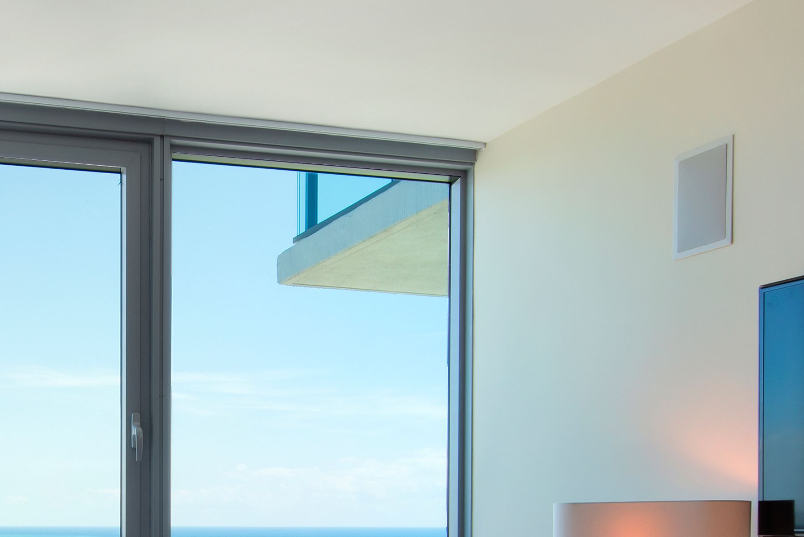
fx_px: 1050
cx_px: 168
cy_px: 614
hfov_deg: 40.3
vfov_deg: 26.1
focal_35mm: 47
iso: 100
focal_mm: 14
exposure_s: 1/20
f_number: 13
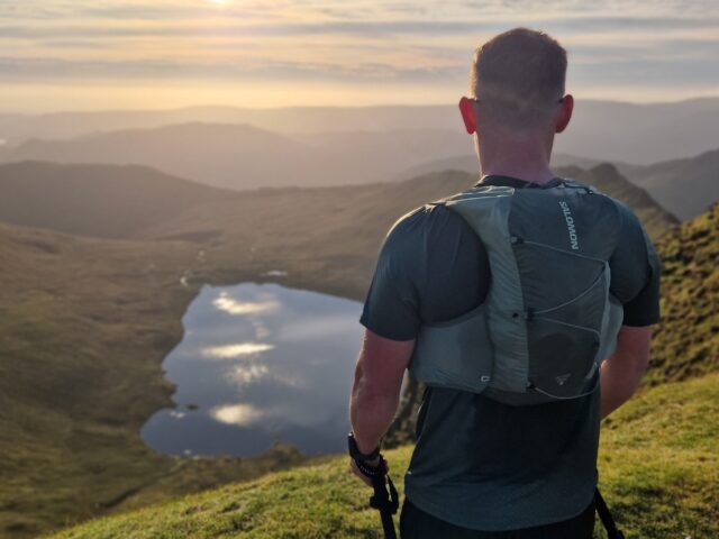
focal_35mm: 23
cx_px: 360
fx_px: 478
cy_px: 270
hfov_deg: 73.9
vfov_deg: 58.9
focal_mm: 5.4
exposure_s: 1/3333
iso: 50
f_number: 1.8
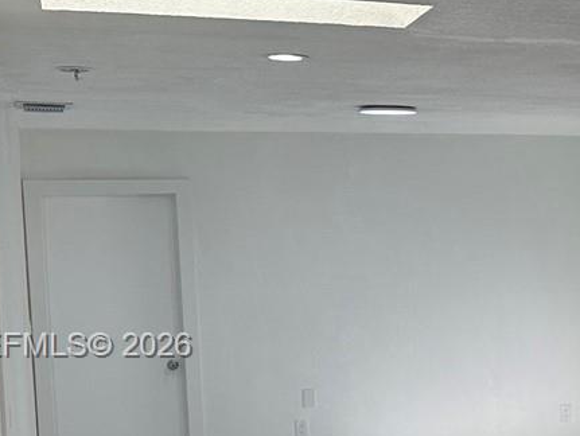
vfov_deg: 16.5
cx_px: 849
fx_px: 1492
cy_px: 347
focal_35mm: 89
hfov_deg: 19.4
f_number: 1.78
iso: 80
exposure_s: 1/133
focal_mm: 6.86
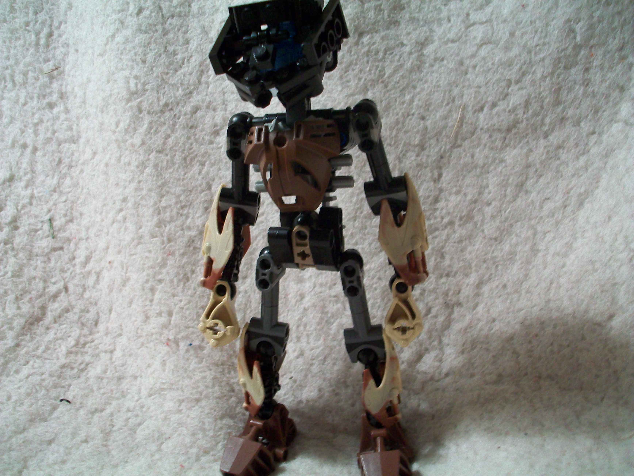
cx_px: 317
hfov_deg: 54.0
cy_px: 238
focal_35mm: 34
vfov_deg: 41.8
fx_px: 623
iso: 160
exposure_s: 1/13
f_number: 2.8
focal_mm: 5.7
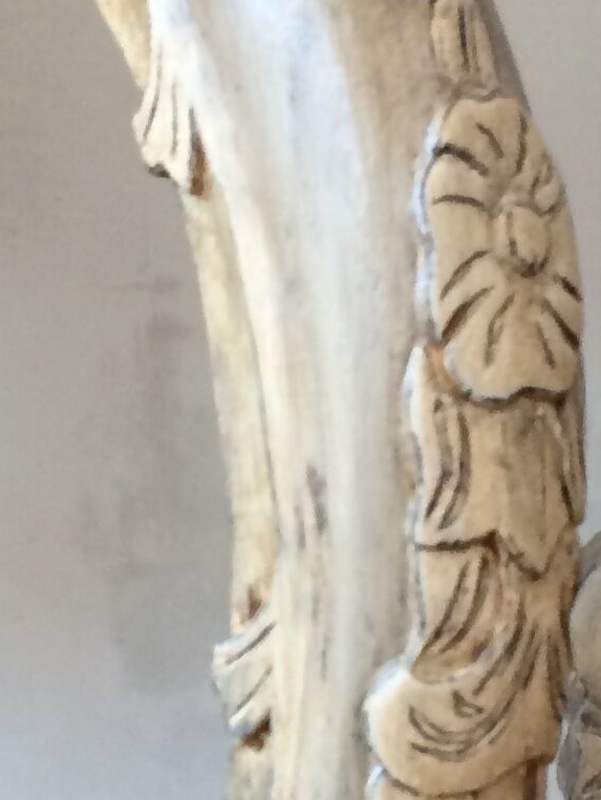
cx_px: 229
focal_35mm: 124
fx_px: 2868
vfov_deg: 15.7
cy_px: 719
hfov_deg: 12.0
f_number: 2.2
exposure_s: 1/33
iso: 125
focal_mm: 4.15
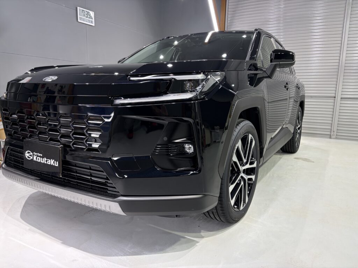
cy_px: 134
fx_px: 269
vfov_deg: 53.1
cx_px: 179
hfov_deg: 67.3
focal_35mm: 26
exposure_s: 1/120
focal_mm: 5.96
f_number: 1.6
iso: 125
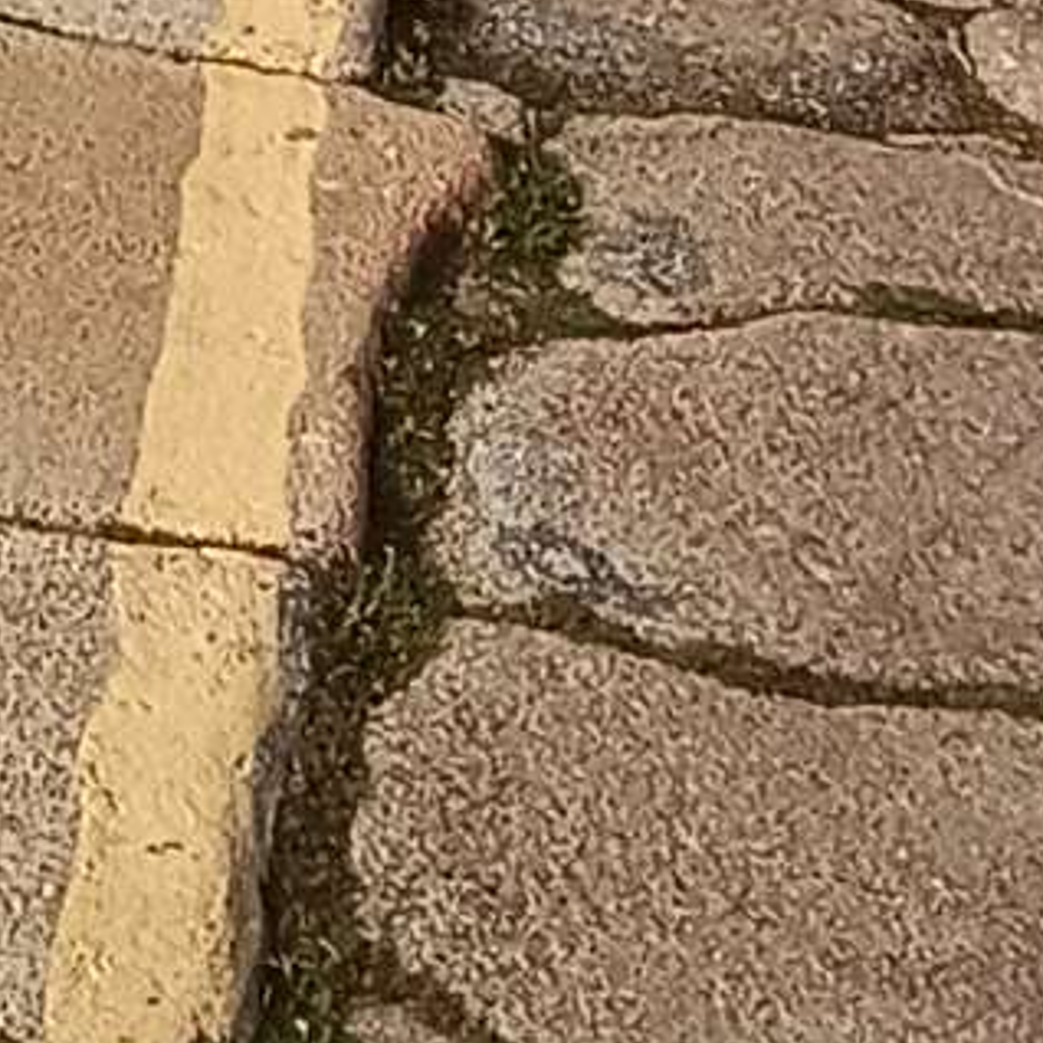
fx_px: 3409
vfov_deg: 14.6
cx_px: -421
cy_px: -981
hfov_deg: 16.2
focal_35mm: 100
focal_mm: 1.65
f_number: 2.2
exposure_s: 1/1361
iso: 61
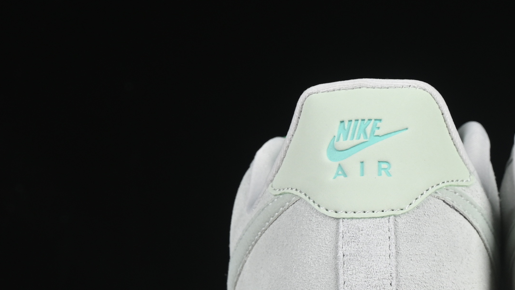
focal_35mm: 203
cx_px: 515
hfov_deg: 10.5
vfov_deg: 6.0
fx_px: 2772
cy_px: 177
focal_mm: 50
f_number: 8
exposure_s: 1/80
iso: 160
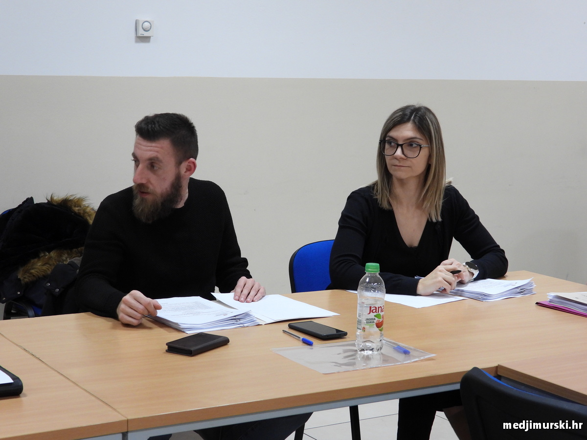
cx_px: 294
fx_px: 1187
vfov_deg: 21.0
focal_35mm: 70
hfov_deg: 27.8
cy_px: 220
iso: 360
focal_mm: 12.6
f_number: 3.5
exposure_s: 1/30
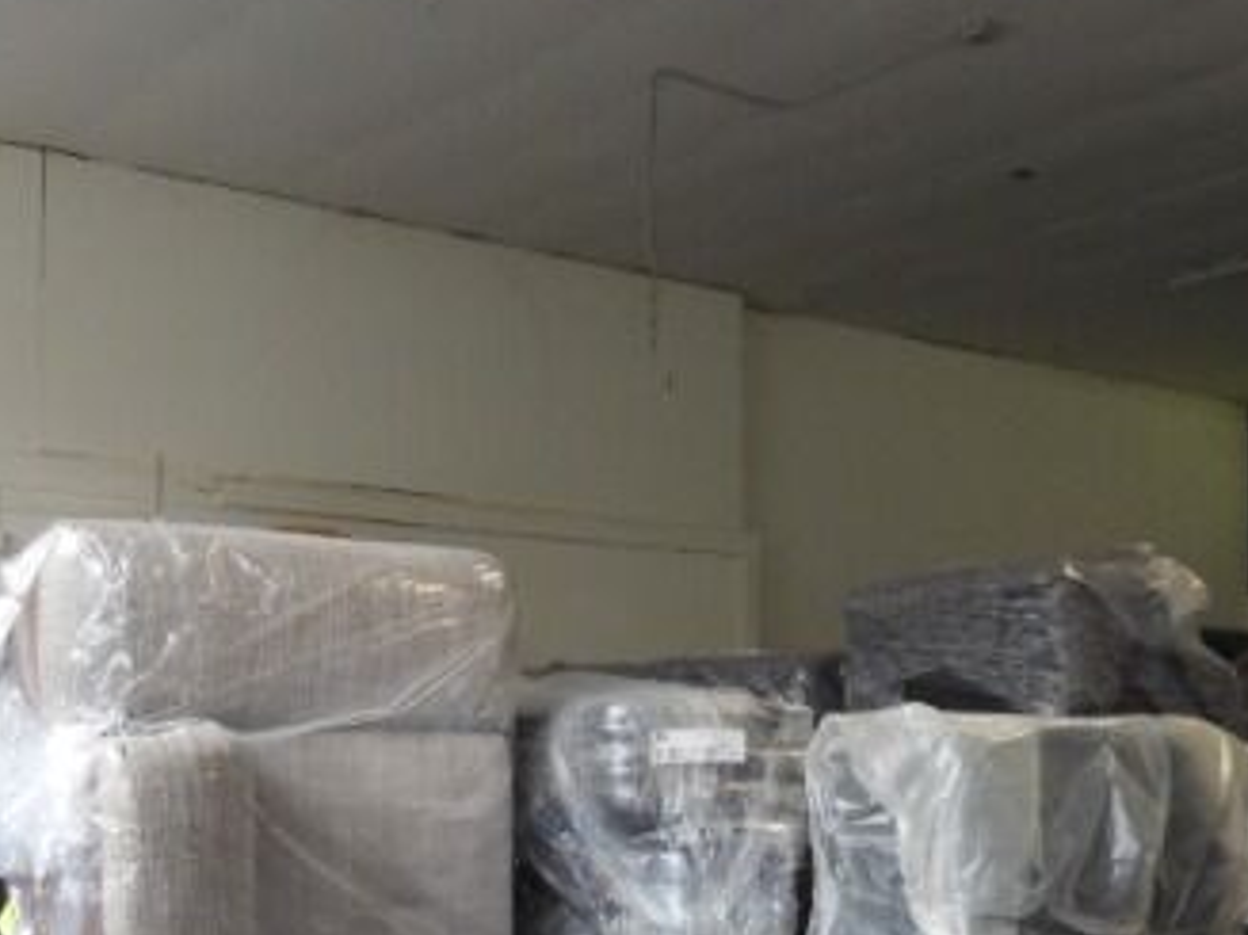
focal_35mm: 47
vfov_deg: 30.2
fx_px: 1694
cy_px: 737
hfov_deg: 39.9
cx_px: 412
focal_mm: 4.3
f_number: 2.8
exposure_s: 1/30
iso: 360
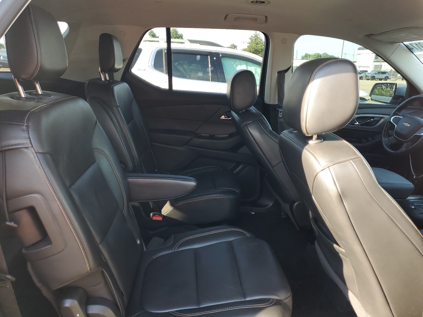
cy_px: 158
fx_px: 318
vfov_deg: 53.1
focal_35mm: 26
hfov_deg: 67.3
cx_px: 212
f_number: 1.5
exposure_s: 1/161
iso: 50
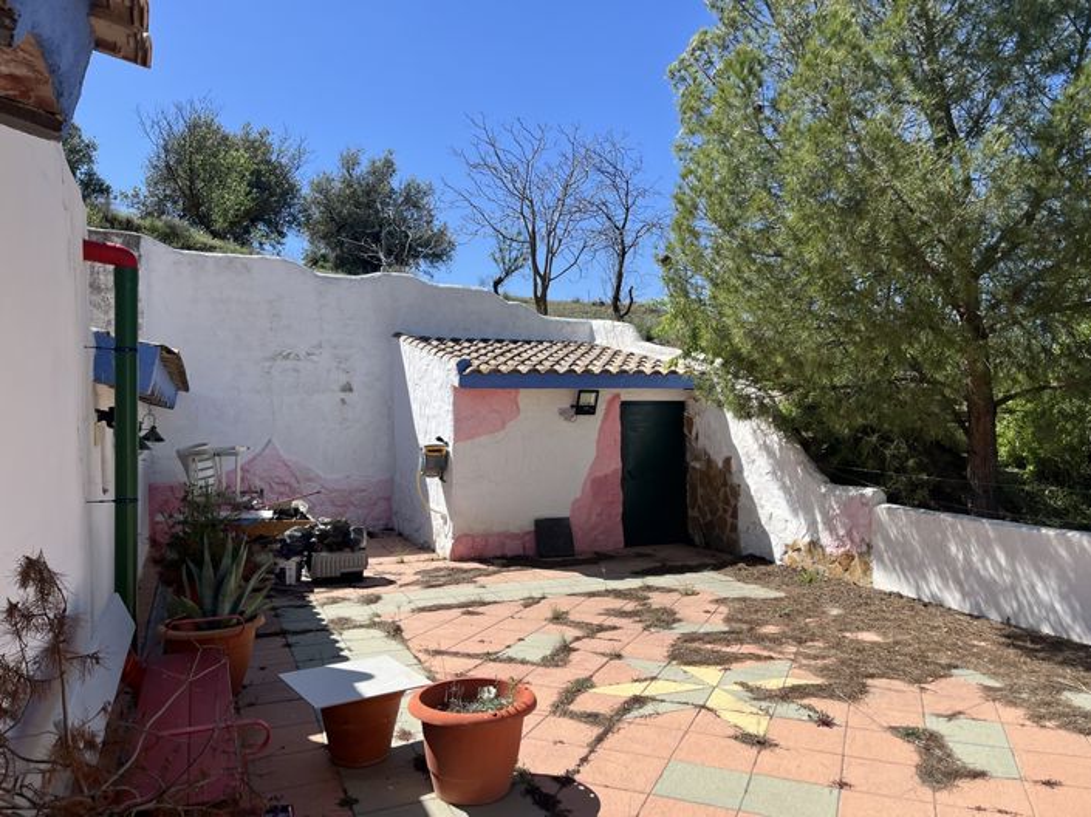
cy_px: 408
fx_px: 819
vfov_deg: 53.0
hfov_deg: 67.3
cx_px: 546
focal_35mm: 26
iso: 50
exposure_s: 1/3623
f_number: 1.6
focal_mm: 5.1
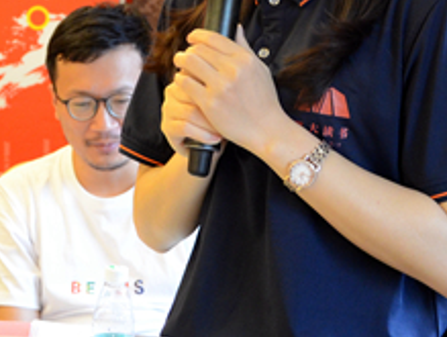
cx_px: 249
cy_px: 9
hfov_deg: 16.7
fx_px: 1526
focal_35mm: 118
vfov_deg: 12.5
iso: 1600
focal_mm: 30
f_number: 4.2
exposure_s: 1/30
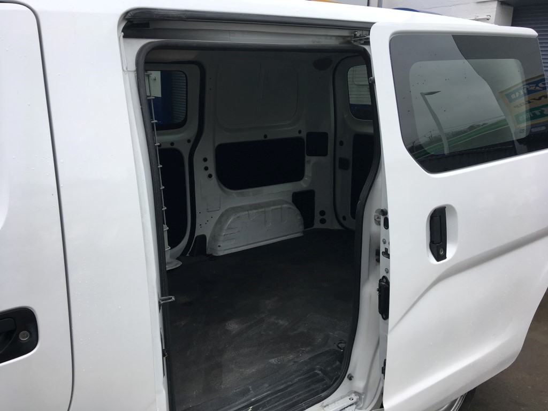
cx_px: 274
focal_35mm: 29
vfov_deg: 48.2
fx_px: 459
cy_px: 206
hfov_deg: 61.7
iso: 25
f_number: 2.2
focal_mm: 4.15
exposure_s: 1/286
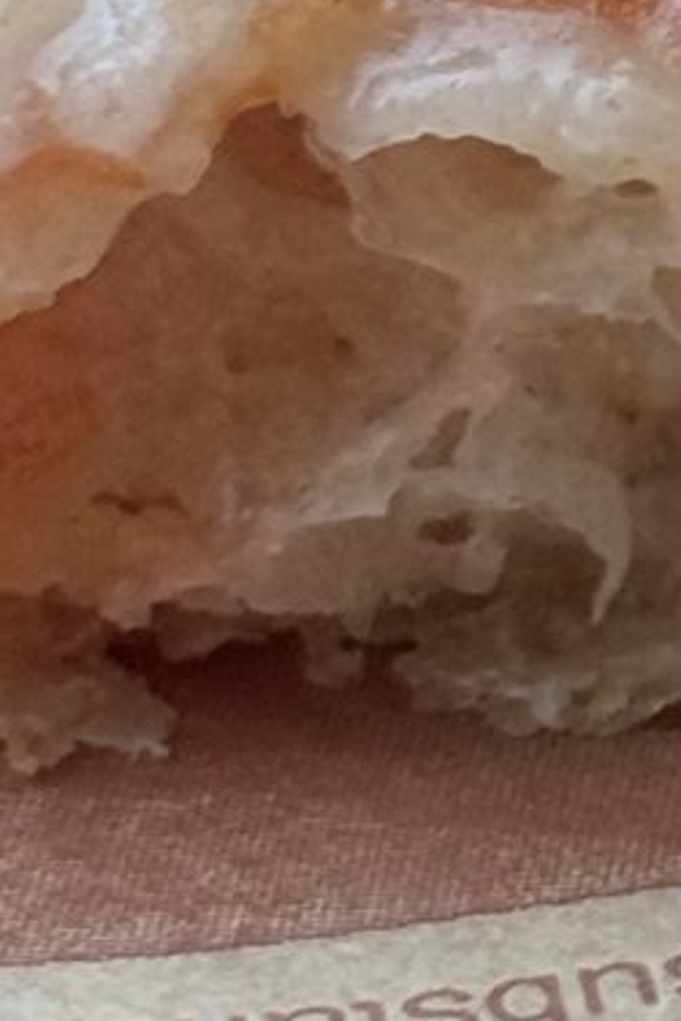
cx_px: 1774
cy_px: -690
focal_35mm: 340
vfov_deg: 6.0
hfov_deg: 4.0
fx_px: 9638
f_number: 1.78
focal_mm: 6.76
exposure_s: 1/60
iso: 125
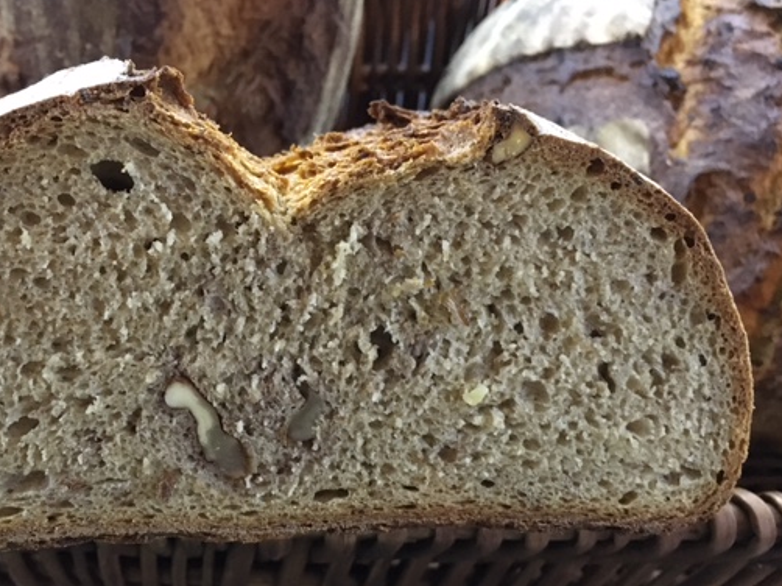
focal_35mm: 37
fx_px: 835
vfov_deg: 38.5
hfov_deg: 49.6
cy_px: 338
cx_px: 290
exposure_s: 1/17
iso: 320
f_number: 2.2
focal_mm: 4.15
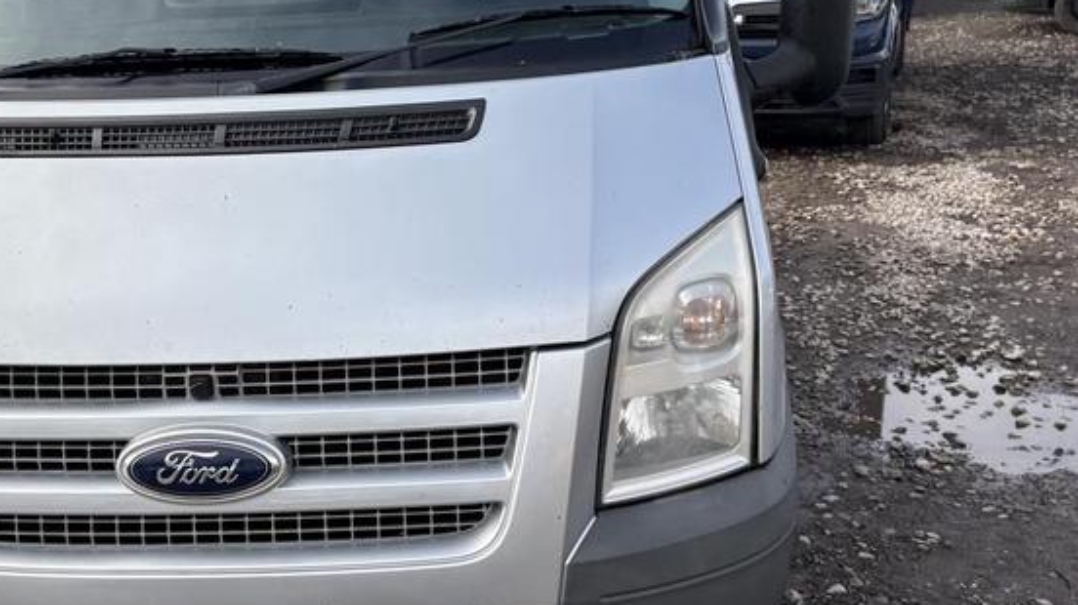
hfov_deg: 43.6
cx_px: 318
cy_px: 316
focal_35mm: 46
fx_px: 1314
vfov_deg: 25.9
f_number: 1.6
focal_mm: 5.96
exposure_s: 1/1587
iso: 50
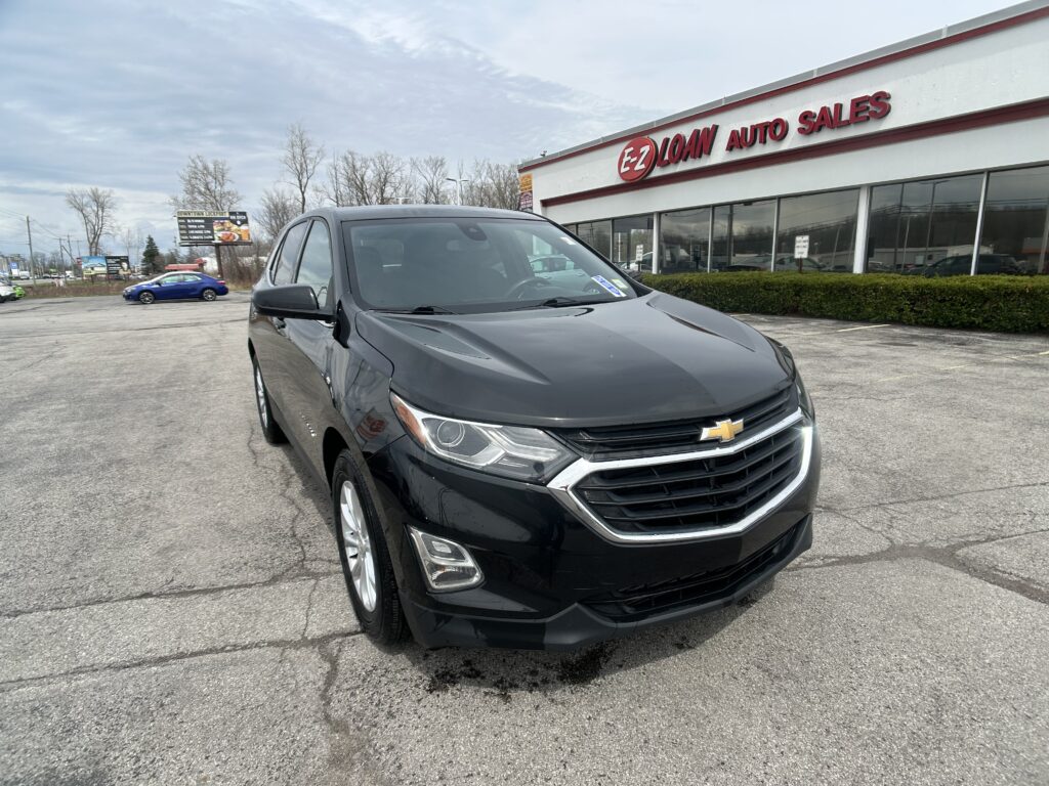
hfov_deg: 67.3
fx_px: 788
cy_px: 393
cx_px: 524
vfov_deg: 53.1
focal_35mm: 26
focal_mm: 5.7
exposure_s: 1/3831
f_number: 1.5
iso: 50
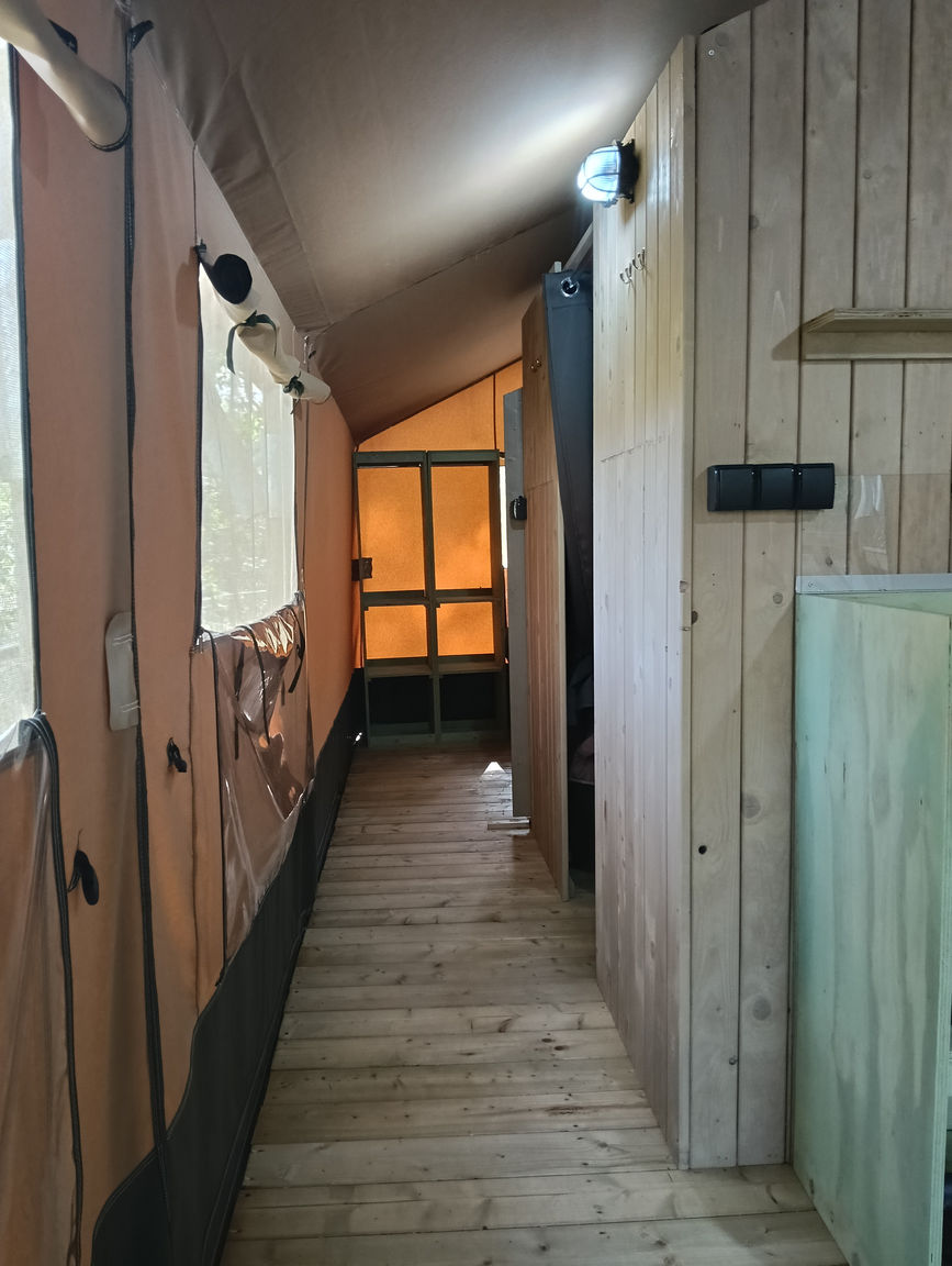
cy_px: 633
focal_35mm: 27
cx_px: 476
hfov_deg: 51.5
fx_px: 988
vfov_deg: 65.3
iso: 400
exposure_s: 1/33.3
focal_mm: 3.98
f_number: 1.8
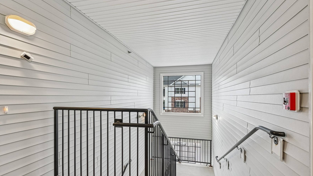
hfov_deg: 94.5
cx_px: 157
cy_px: 95
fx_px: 145
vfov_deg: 62.6
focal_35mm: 17
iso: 100
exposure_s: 1/4
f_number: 7.1
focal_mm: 16.4
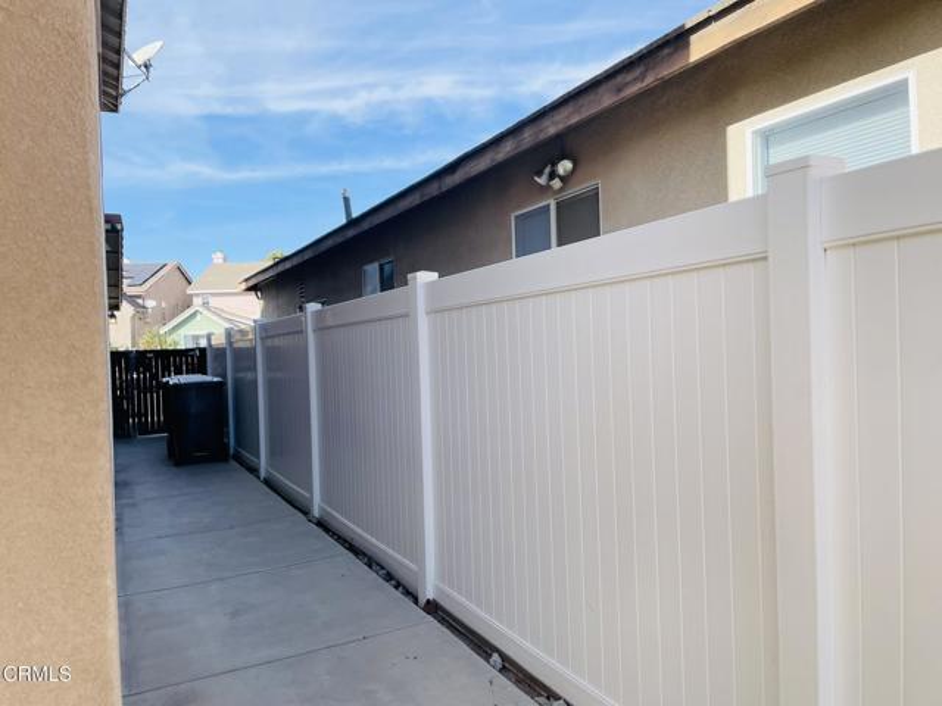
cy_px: 353
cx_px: 471
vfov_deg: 53.1
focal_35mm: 26
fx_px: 708
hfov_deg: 67.3
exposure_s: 1/1618
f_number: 1.6
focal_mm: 4.2
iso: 32
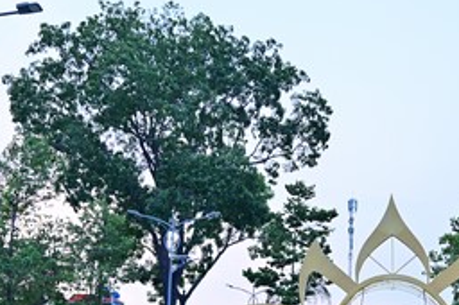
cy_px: 292
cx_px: 394
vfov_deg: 21.6
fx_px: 777
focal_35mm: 61
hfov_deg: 31.7
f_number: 5
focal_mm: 24
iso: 640
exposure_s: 1/100
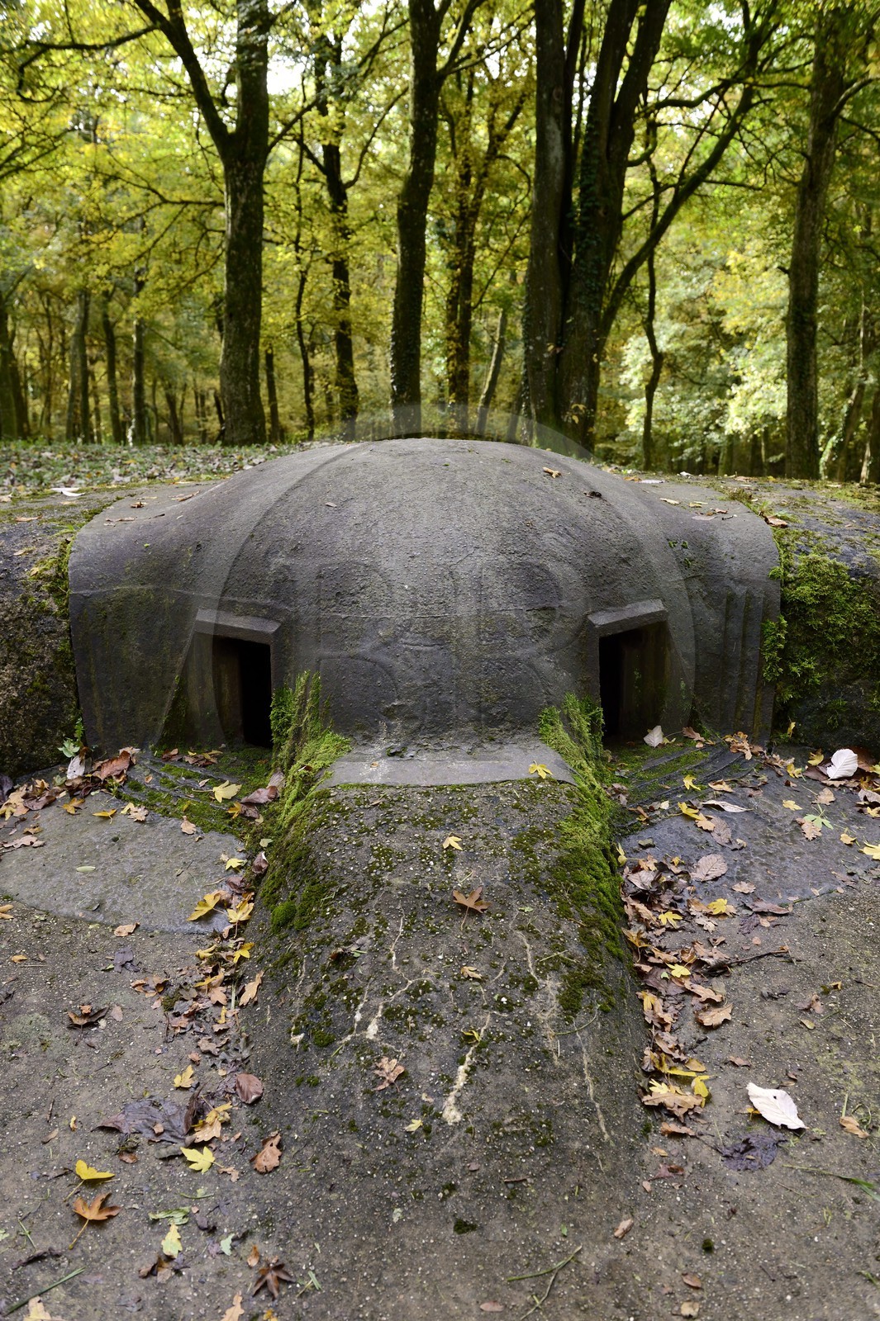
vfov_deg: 55.8
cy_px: 660
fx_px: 1248
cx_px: 440
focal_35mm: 34
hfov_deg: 38.8
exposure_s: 1/100
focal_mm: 34
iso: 400
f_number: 6.3
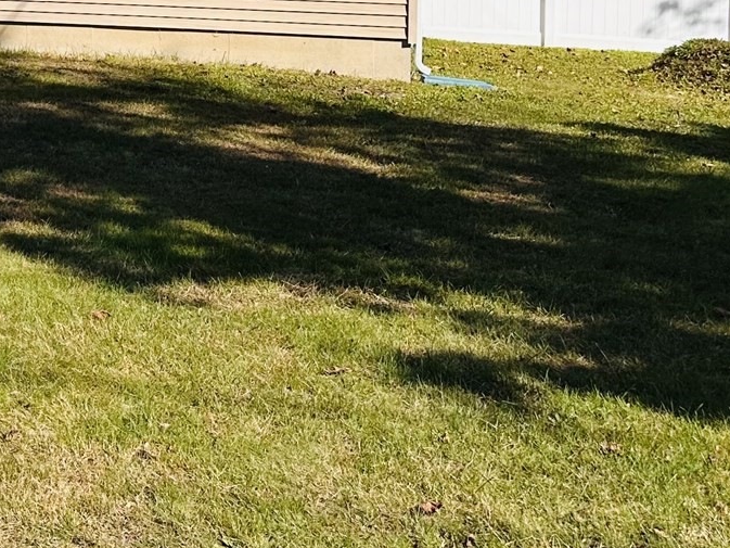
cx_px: -177
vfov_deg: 19.0
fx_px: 1540
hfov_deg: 23.9
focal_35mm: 73
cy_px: -114
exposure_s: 1/5263
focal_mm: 6.86
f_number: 1.78
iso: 80
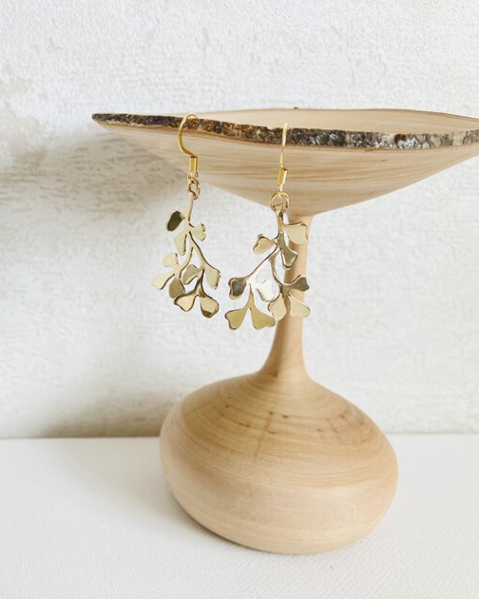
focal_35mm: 37
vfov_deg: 49.1
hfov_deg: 38.3
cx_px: 82
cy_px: 298
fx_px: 656
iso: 50
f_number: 1.8
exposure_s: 1/121
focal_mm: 3.99
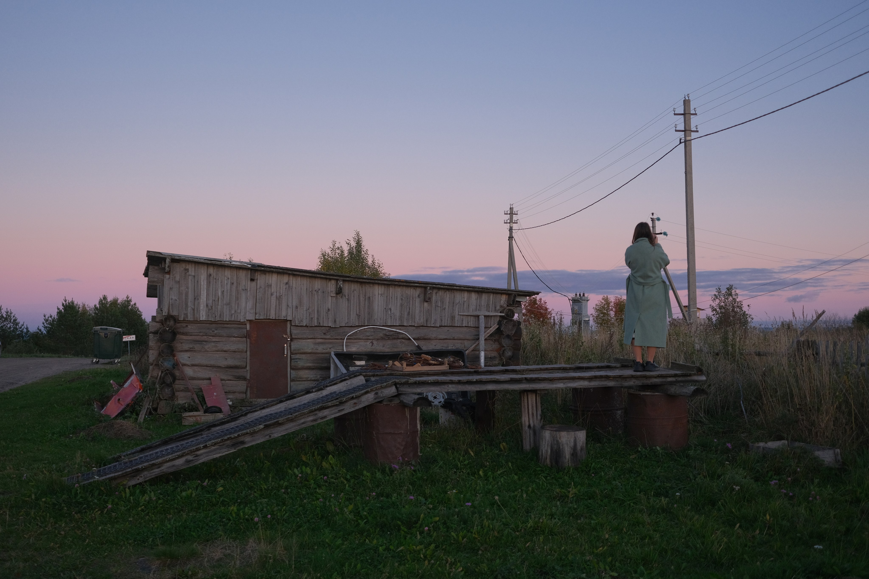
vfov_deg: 32.6
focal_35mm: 41
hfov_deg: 47.4
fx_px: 990
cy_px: 290
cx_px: 434
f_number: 2.8
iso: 320
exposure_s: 1/300
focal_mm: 27
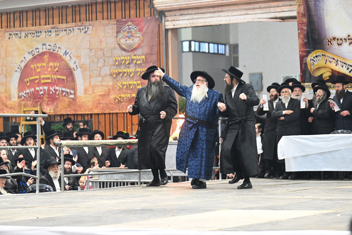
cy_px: 120
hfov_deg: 17.5
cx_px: 177
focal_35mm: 117
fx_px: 1144
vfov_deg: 11.7
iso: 5000
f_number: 3.5
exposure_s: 1/200
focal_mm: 110
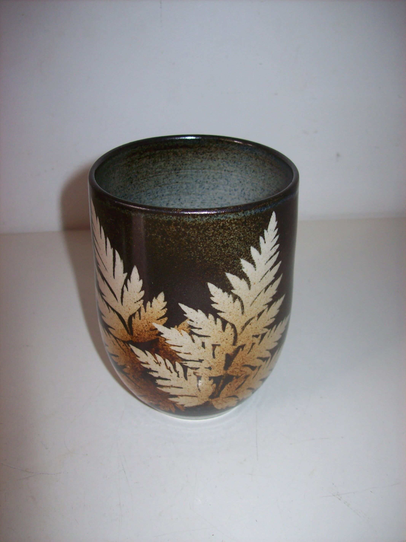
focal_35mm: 36
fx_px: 563
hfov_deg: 39.6
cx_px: 203
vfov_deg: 51.4
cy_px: 271
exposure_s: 1/64
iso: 80
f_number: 2.7
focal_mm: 6
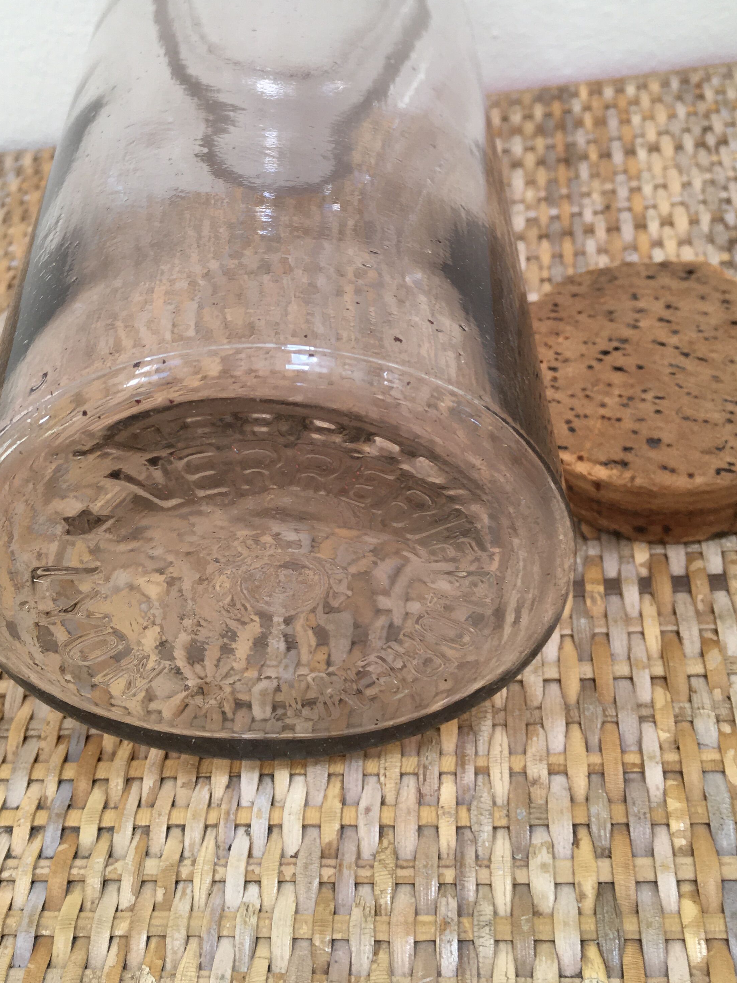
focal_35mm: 40
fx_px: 1136
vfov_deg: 46.0
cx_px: 356
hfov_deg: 36.0
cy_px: 320
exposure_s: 1/100
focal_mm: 4.15
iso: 40
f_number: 2.2
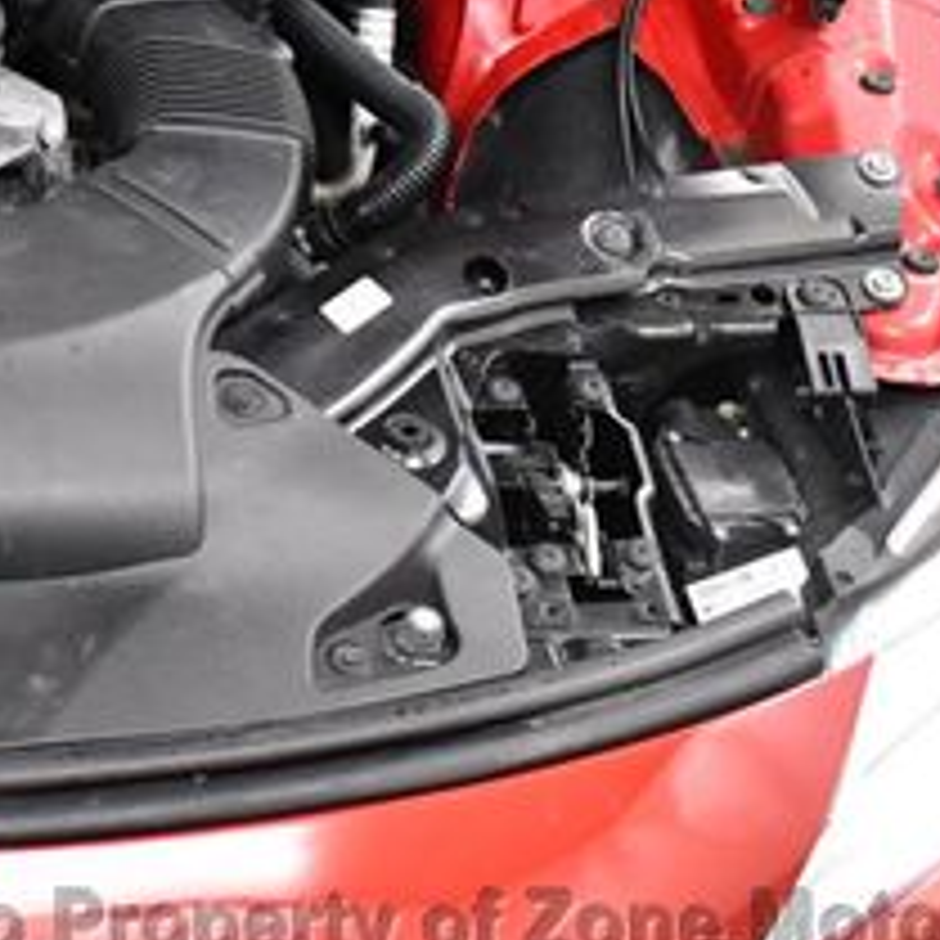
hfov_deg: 17.4
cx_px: -261
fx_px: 2888
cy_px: 49
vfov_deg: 18.1
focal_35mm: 94
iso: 2800
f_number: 3.5
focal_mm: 18
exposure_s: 1/125
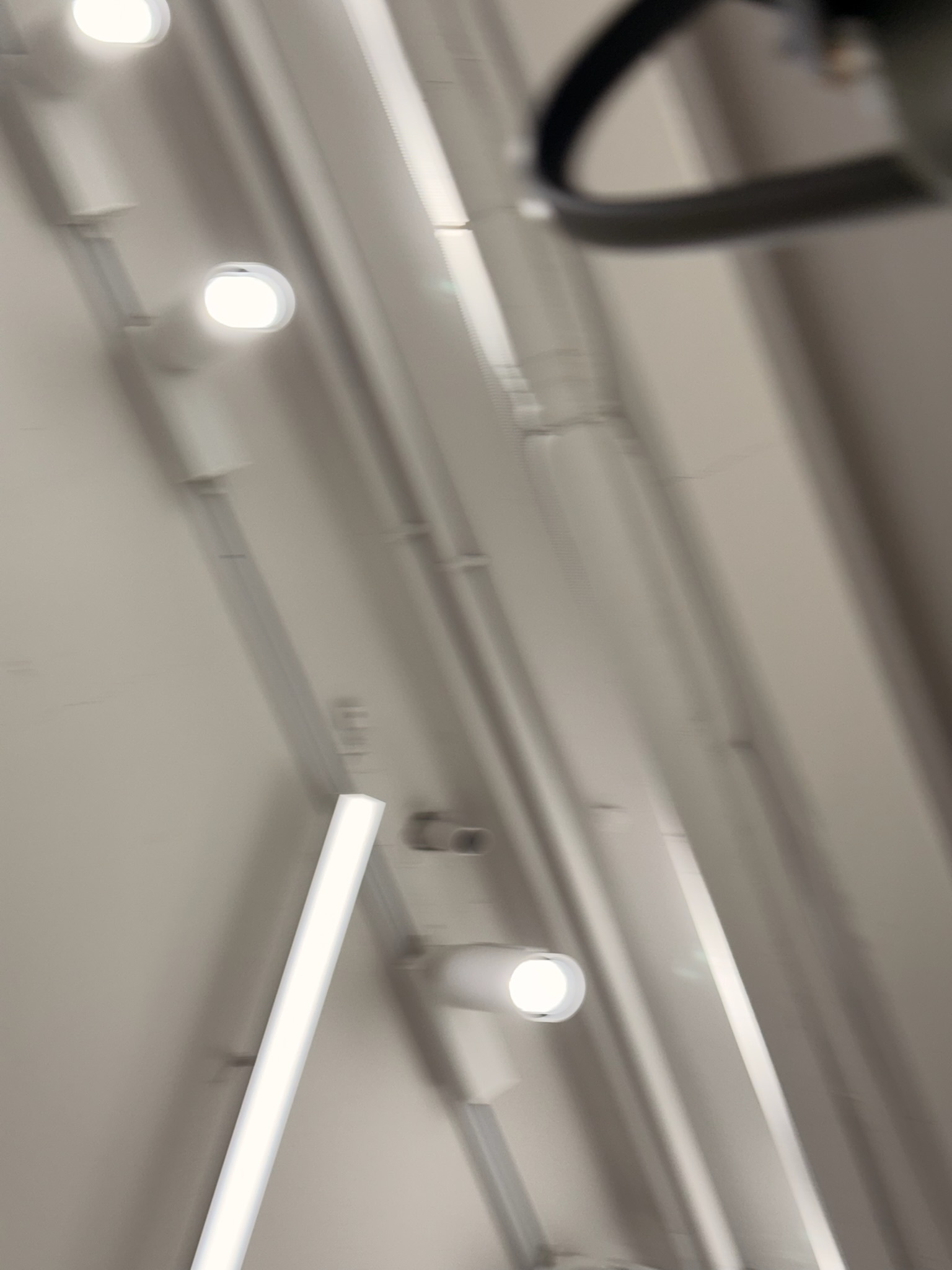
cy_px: 635
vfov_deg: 39.7
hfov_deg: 30.3
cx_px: 476
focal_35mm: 48
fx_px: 1760
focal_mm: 6.76
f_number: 1.78
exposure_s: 1/268
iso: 64
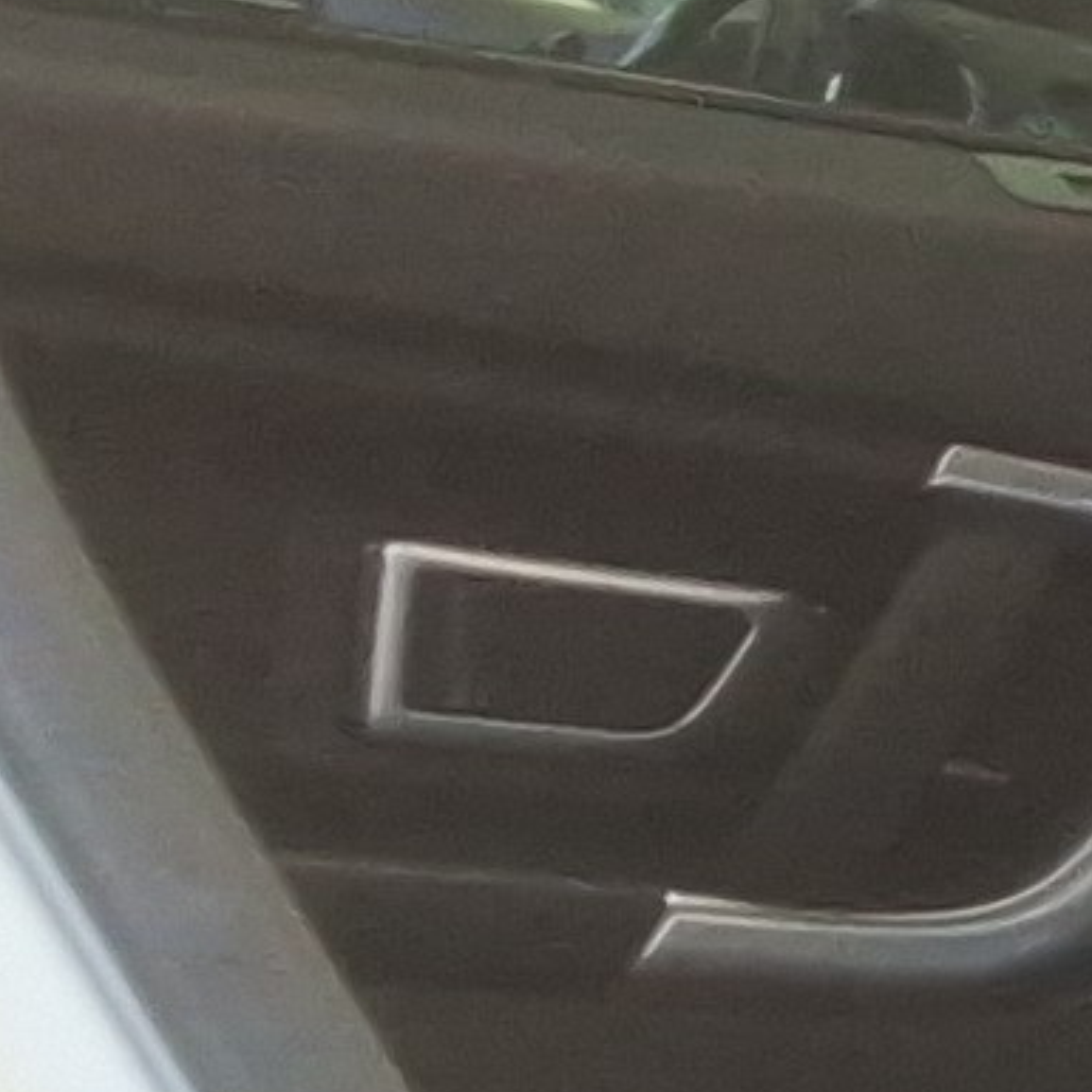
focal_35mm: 210
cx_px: 4325
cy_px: 1339
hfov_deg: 6.7
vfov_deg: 8.2
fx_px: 7495
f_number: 1.9
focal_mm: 2.91
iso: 32
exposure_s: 1/60
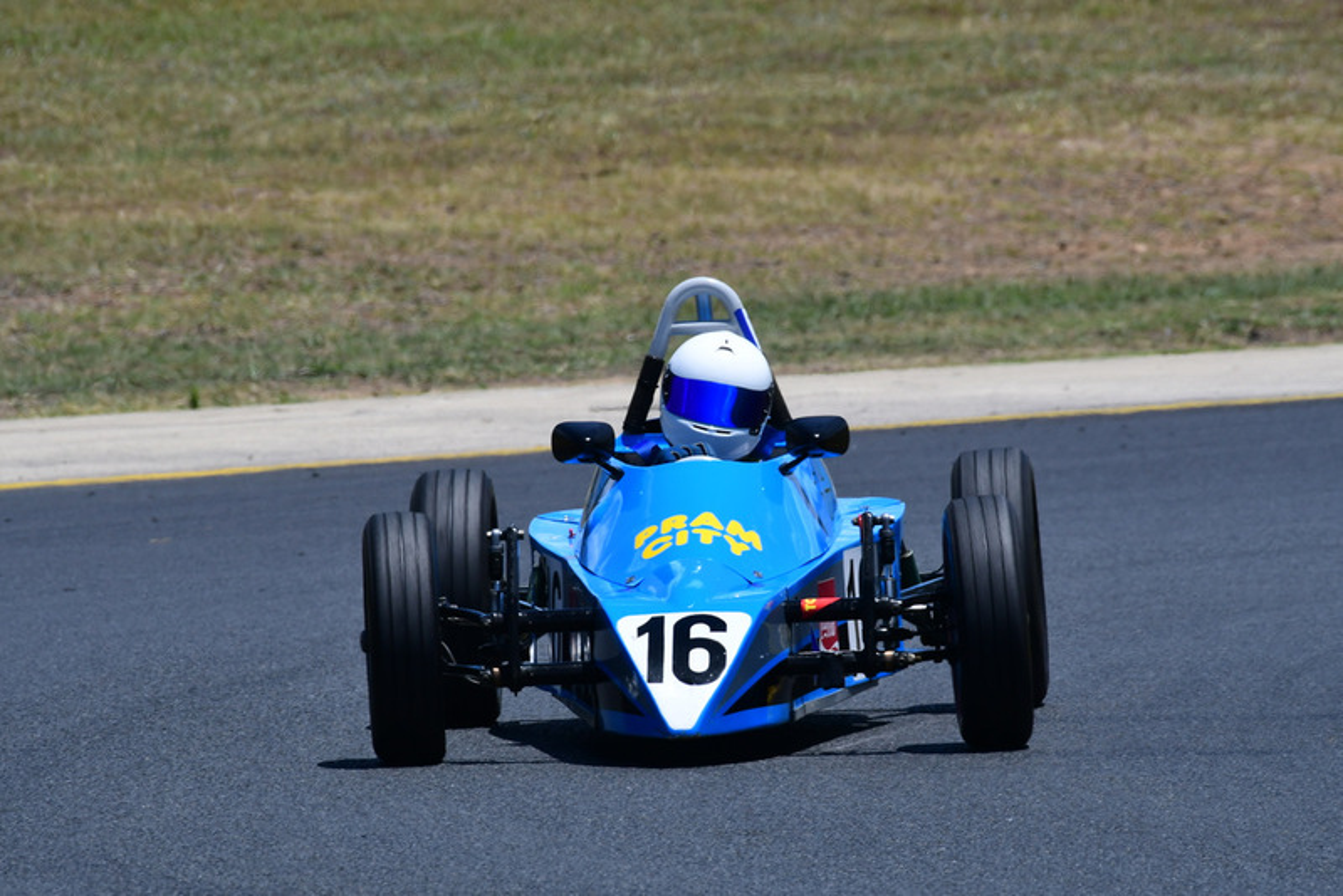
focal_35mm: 630
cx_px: 672
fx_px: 23510
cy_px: 448
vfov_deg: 2.2
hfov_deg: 3.3
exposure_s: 1/640
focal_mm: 420
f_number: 11
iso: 320
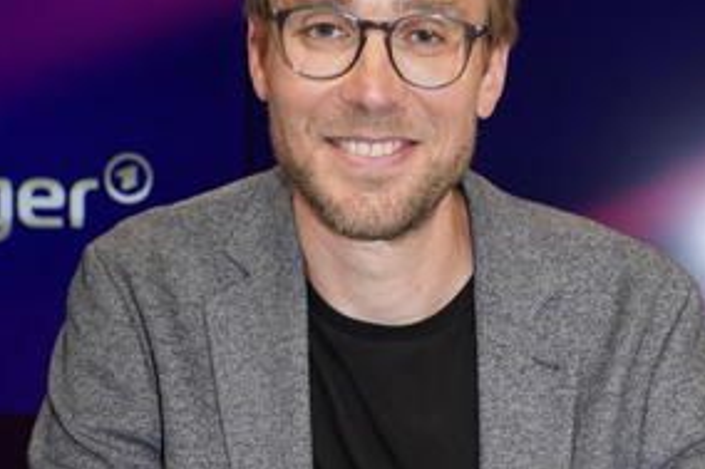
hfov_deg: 32.4
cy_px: 132
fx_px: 1213
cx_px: 376
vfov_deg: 21.7
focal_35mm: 62
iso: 2000
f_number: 5.6
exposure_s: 1/160
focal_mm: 39
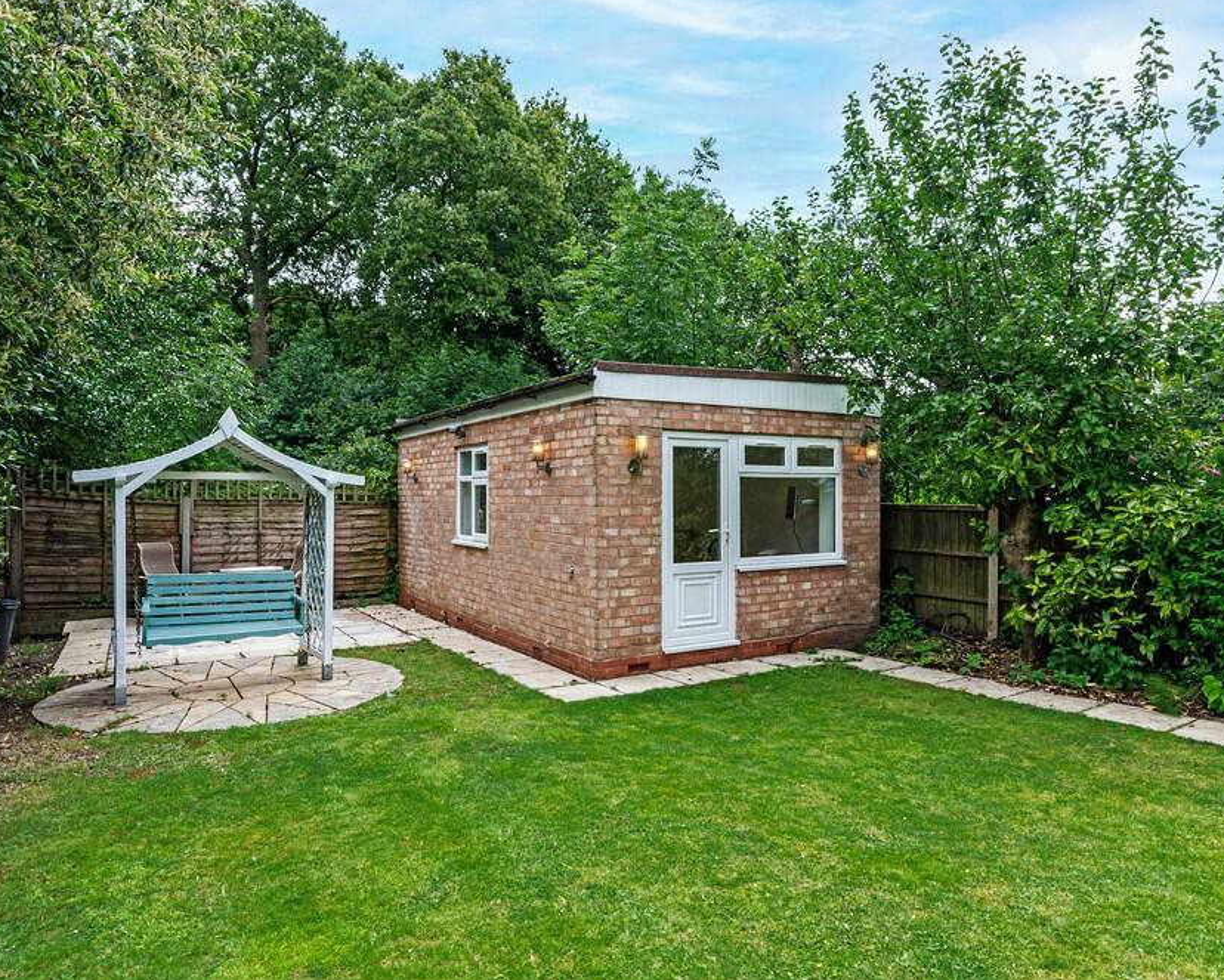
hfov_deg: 73.6
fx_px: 818
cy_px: 485
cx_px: 606
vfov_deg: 61.8
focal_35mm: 23
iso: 400
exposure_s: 1/200
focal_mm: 13
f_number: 10
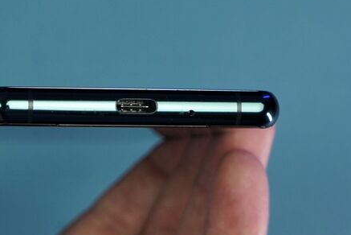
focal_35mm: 89
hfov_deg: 22.7
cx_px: 100
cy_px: 108
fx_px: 868
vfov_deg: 15.4
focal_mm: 47
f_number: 7.1
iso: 1000
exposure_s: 1/160
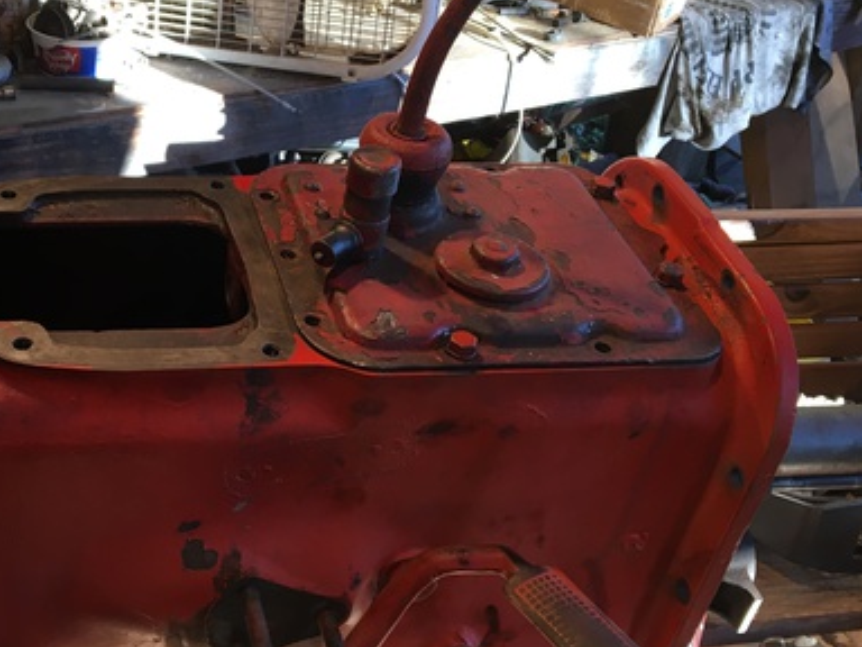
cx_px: 218
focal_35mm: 52
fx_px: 1295
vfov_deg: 28.0
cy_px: 350
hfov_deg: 36.0
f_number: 2.2
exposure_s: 1/40
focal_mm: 4.15
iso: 25
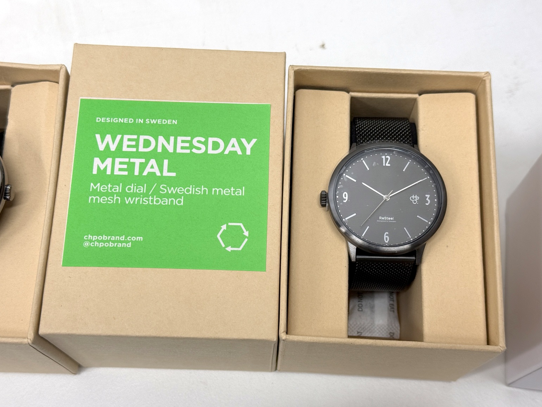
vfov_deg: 29.1
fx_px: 783
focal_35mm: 50
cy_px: 211
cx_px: 265
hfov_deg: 38.2
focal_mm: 6.76
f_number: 1.78
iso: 64
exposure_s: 1/234
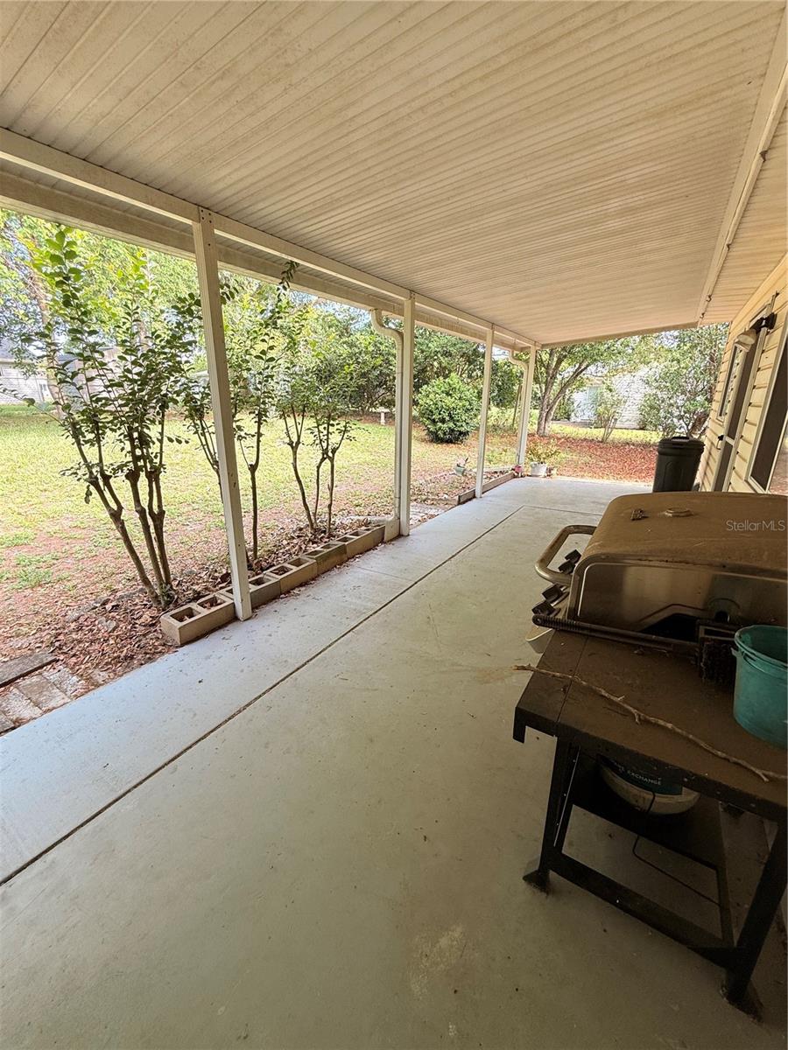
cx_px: 394
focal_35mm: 14
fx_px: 425
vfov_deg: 102.1
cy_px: 525
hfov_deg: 85.7
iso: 50
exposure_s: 1/99
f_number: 2.2
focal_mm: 2.22
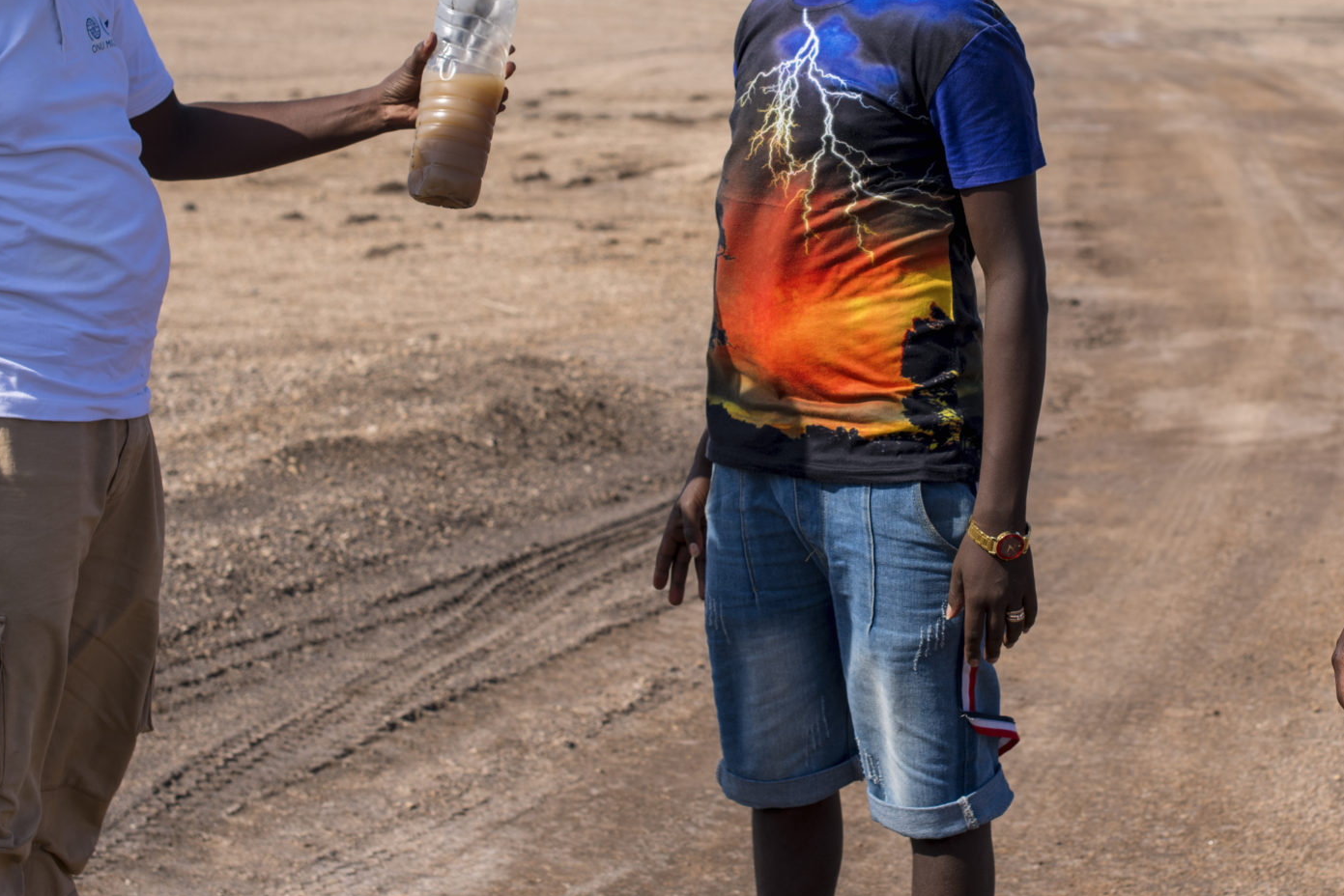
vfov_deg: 14.8
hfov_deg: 22.1
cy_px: 264
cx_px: 872
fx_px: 3435
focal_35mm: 92
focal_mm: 50
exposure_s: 1/640
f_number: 5.6
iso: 64
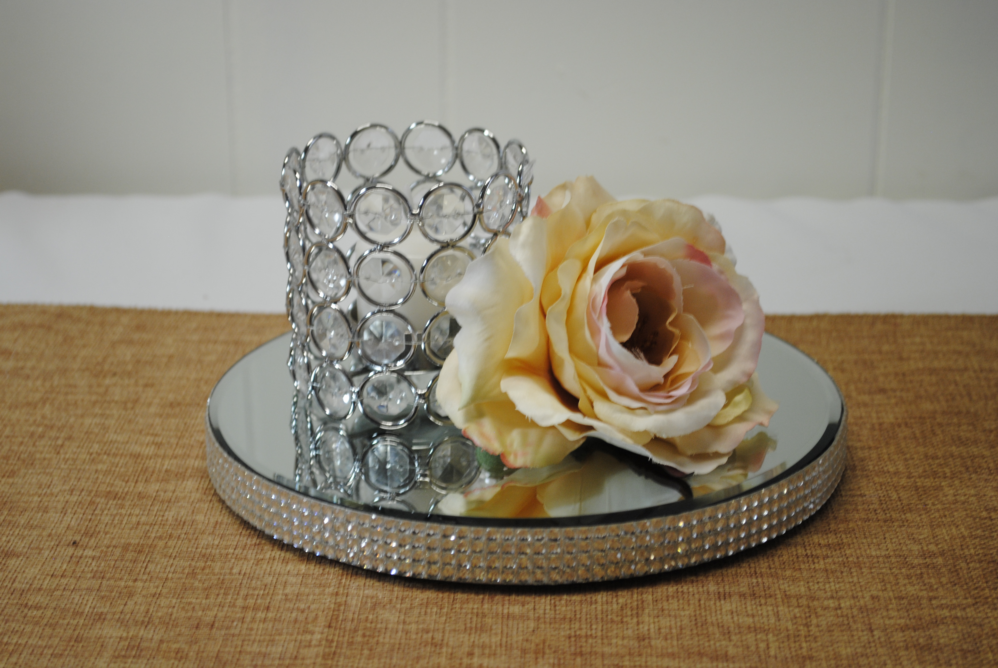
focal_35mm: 75
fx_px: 2082
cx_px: 499
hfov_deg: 27.0
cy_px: 334
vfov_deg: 18.2
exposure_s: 1/30
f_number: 5.6
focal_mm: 50
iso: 320
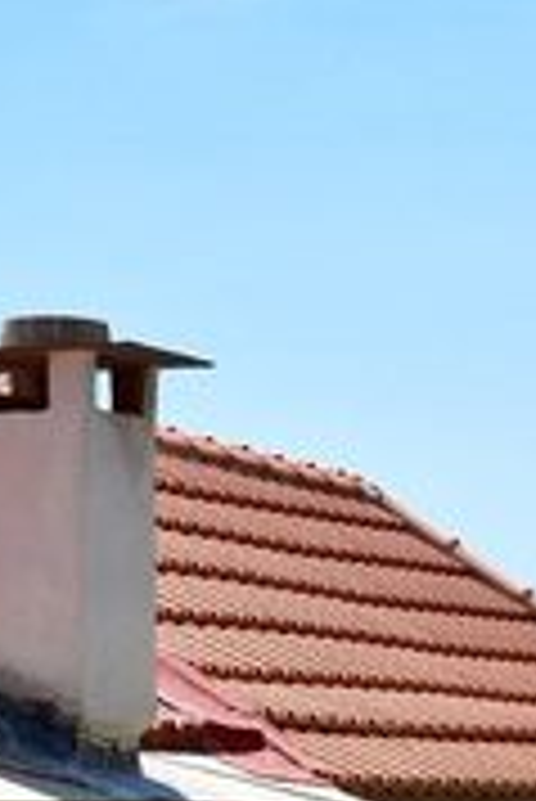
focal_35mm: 177
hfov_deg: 7.7
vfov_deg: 11.3
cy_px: 1102
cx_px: 757
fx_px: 3938
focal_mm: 35
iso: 200
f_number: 9
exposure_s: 1/320
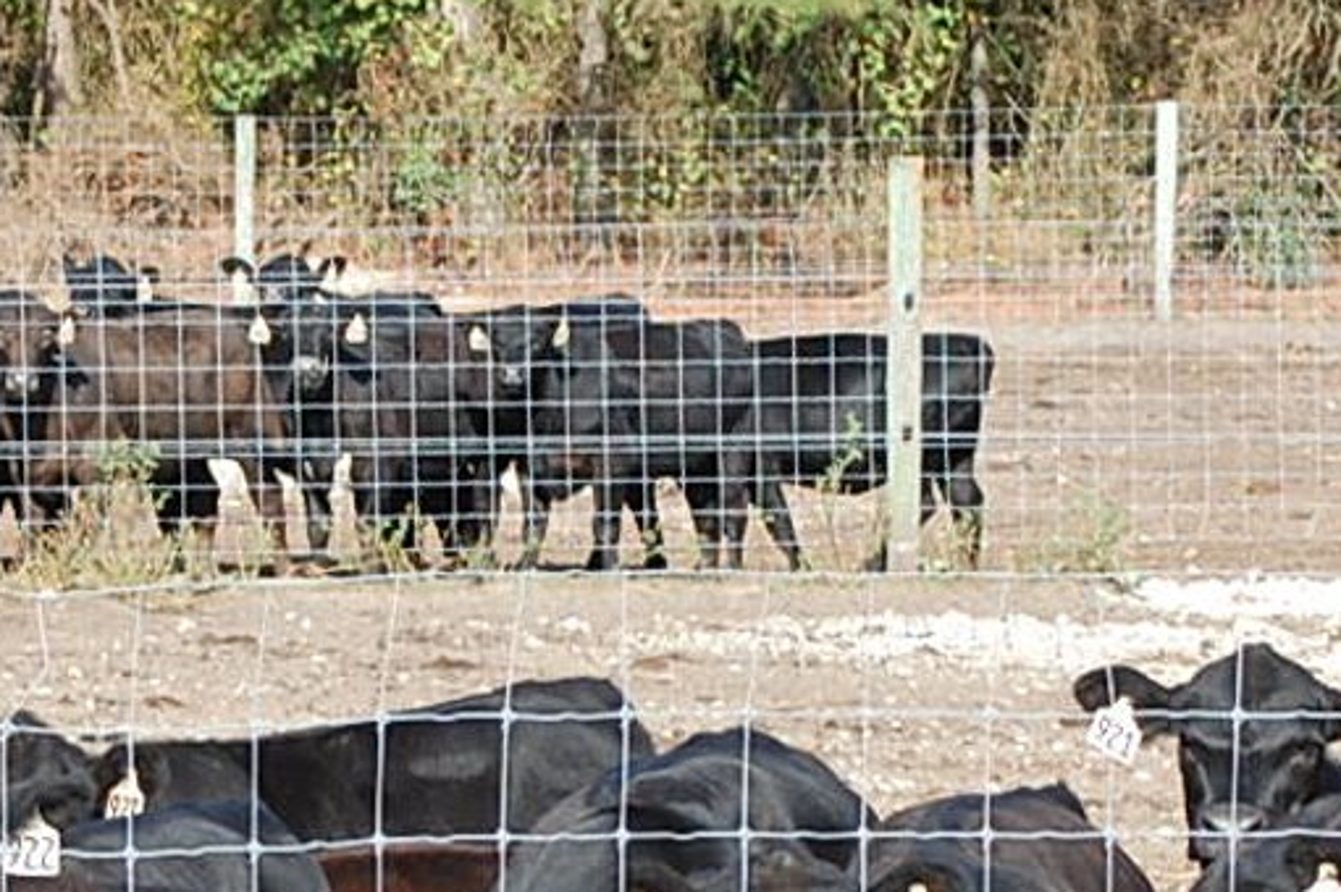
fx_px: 10262
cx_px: 594
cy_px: 592
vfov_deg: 5.0
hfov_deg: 7.5
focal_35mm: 276
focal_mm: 55
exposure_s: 1/250
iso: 200
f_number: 8
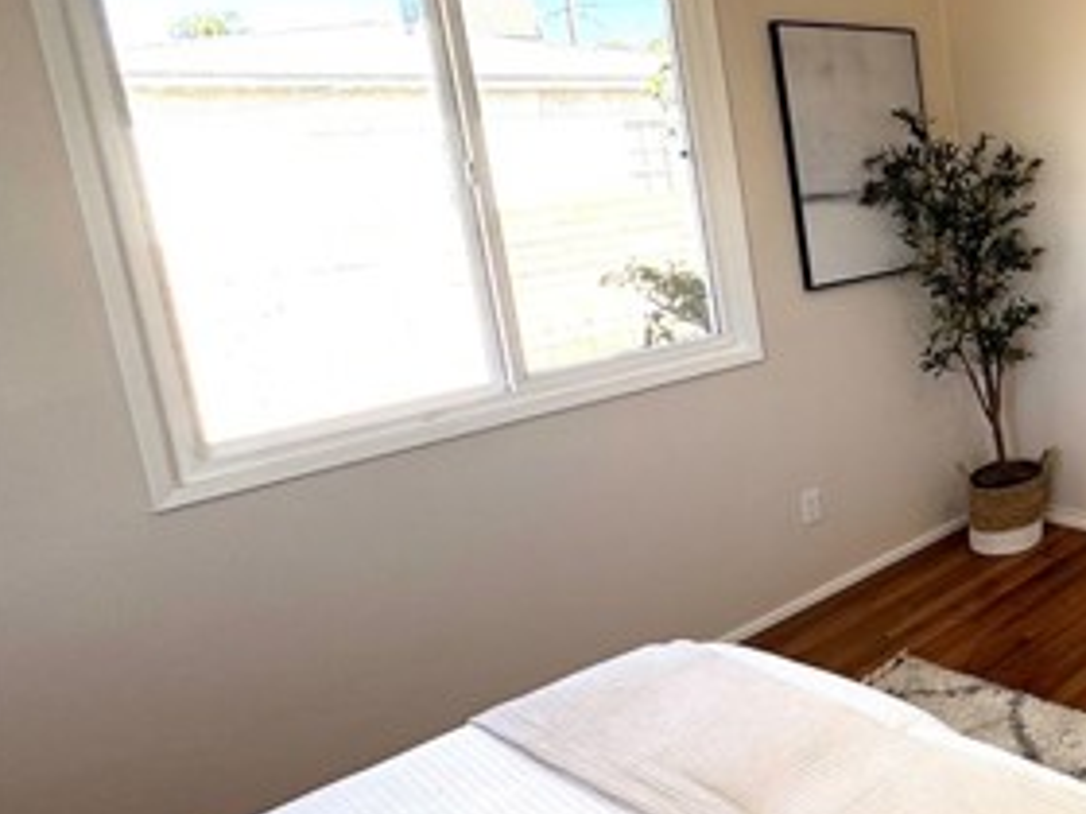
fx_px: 1004
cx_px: 1218
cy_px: 287
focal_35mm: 32
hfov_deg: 43.0
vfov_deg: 43.7
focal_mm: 2.22
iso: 50
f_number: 2.2
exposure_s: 1/99
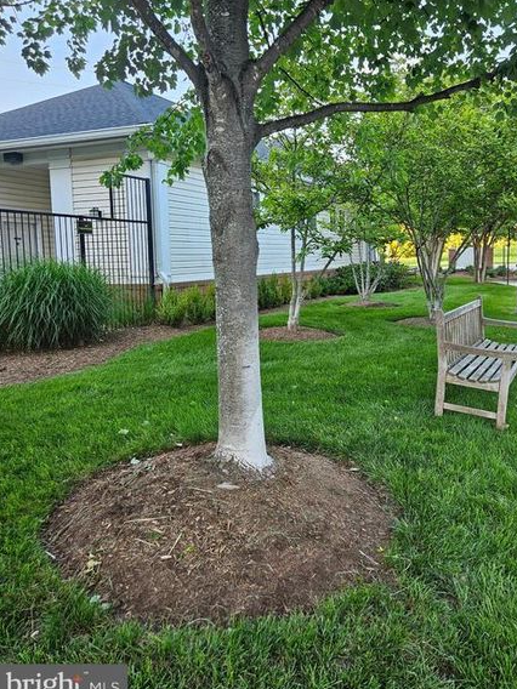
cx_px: 300
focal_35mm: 27
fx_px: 538
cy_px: 303
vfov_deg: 65.1
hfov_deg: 51.1
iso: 100
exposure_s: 1/120
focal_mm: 5.4
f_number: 1.8
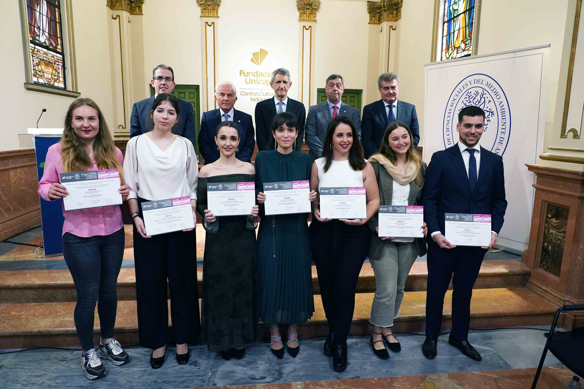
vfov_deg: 53.1
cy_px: 194
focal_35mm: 24
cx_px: 292
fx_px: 389
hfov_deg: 73.7
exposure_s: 1/125
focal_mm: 24
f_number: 5.6
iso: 5000
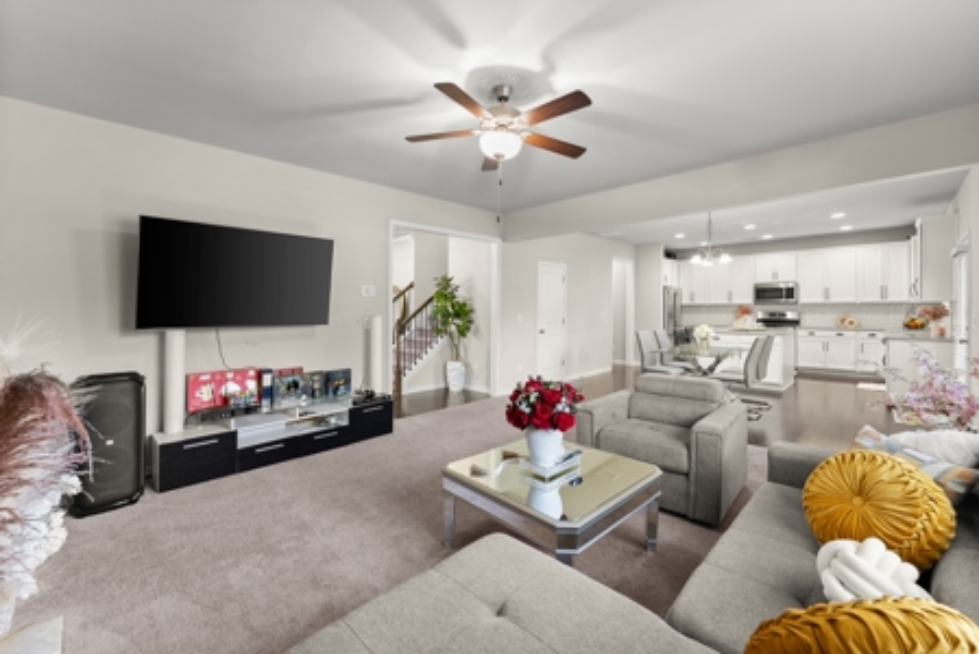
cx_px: 490
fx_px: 381
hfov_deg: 104.2
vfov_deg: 81.3
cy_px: 327
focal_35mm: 14
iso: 800
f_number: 7.1
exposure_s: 1/4
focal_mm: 14
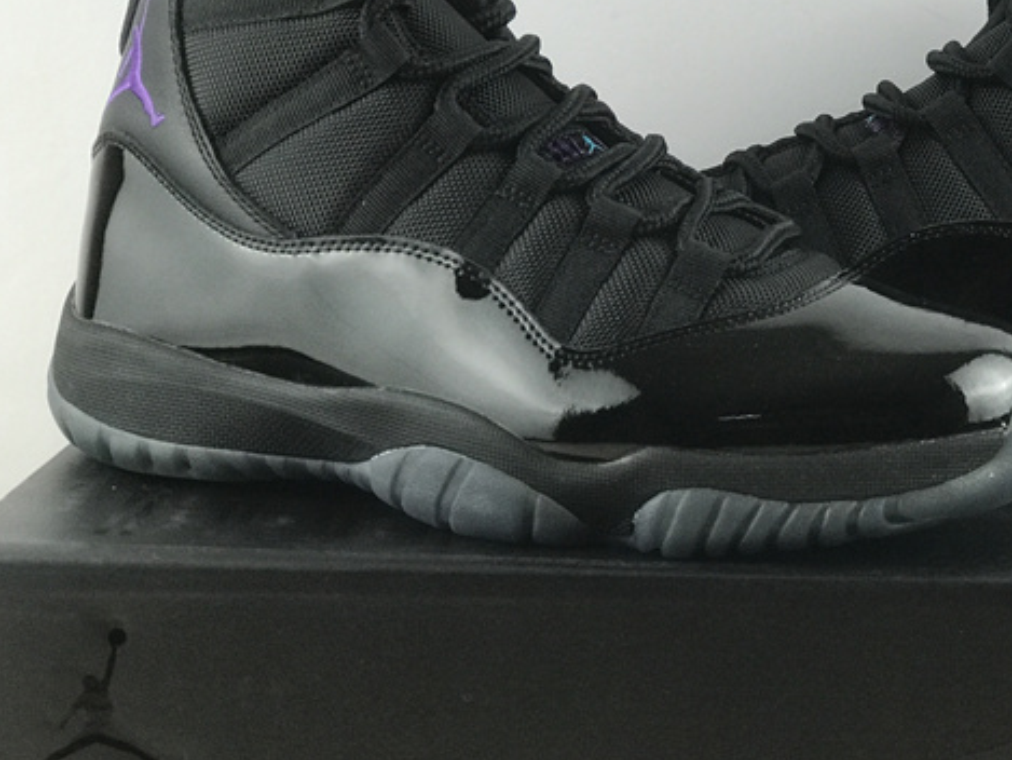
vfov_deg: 16.3
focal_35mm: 90
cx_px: 755
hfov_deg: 21.6
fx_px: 2632
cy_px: 202
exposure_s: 1/99
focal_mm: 6.6
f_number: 2.8
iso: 160
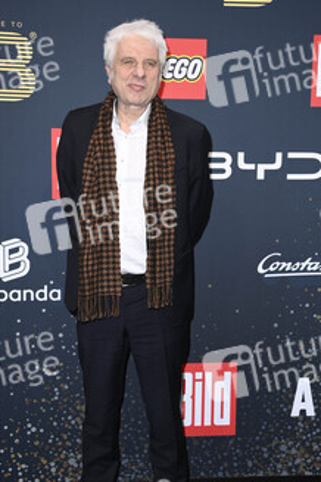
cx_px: 144
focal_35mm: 55
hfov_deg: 24.6
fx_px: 736
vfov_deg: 36.1
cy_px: 293
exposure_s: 1/250
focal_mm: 45
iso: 320
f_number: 5.6
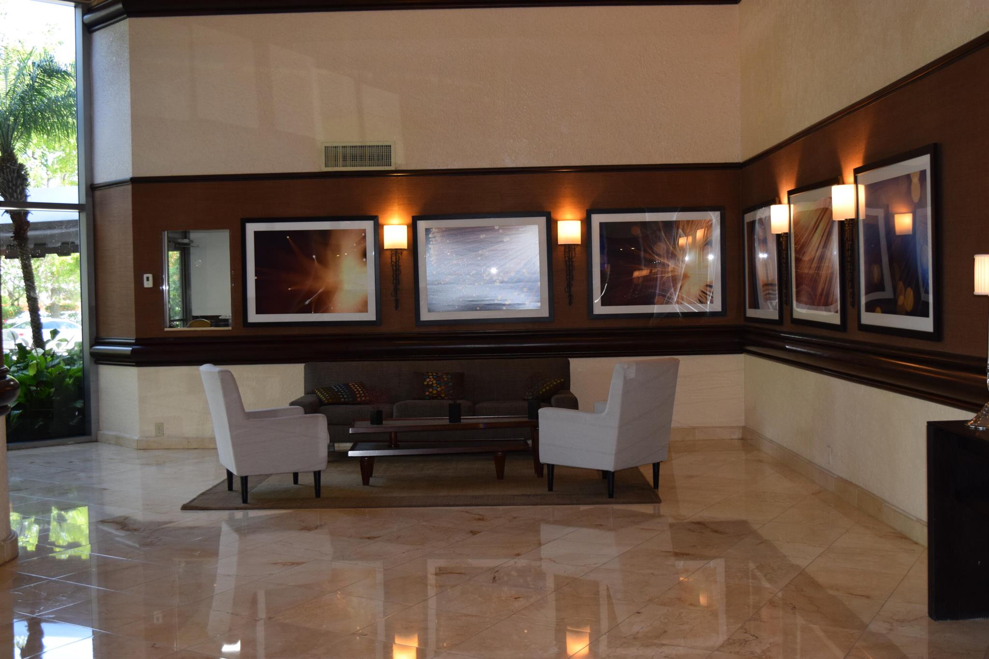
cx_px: 494
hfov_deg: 47.9
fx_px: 1112
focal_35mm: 40
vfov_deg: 33.0
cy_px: 330
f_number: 5
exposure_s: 1/100
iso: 800
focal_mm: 27
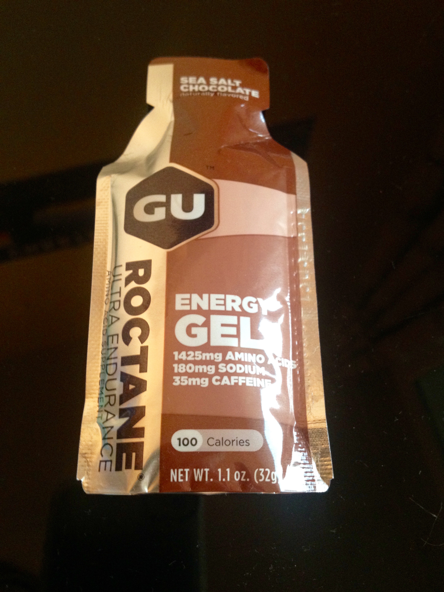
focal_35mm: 35
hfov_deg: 40.7
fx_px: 599
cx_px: 222
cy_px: 296
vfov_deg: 52.6
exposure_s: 1/20
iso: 200
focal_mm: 4.28
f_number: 2.4
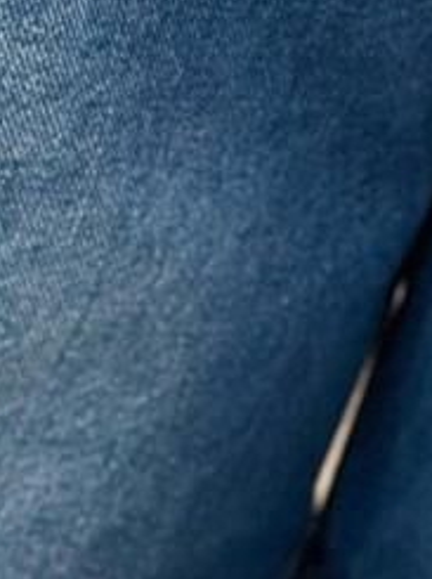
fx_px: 5239
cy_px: -246
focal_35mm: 314
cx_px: 496
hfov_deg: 4.7
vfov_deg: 6.3
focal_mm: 6.86
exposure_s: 1/100
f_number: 1.78
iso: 125
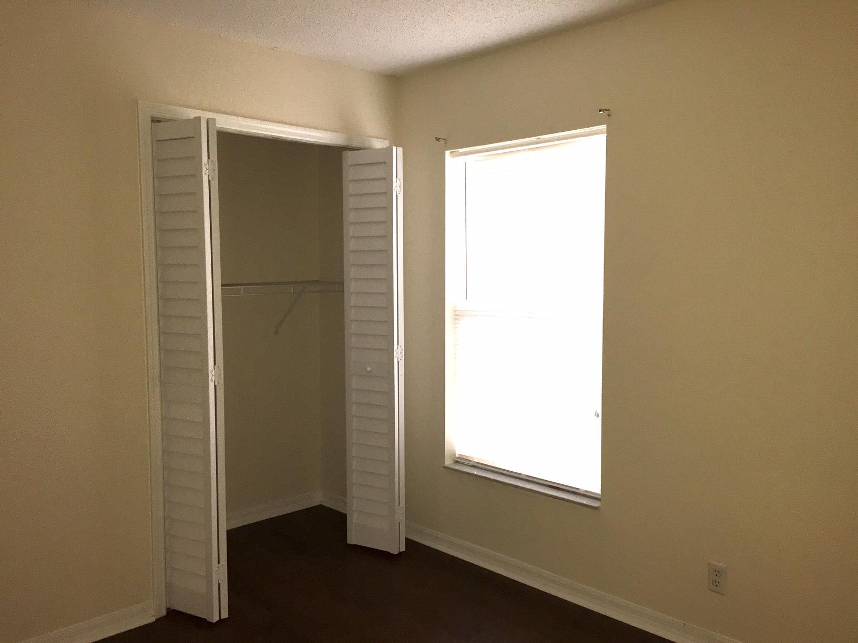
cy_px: 322
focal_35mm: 29
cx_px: 429
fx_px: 719
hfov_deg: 61.7
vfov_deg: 48.2
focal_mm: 4.15
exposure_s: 1/30
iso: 125
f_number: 2.2
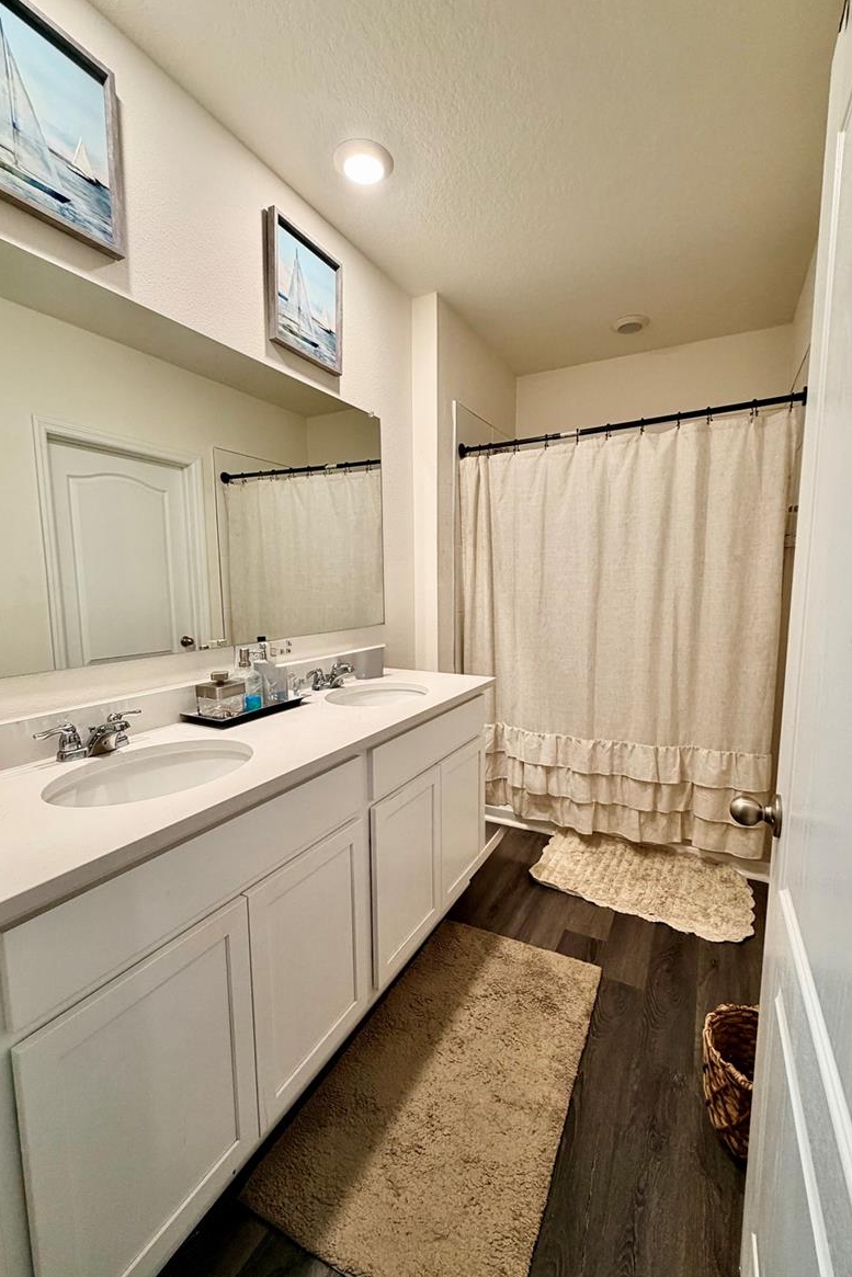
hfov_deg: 77.3
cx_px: 435
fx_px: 532
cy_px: 643
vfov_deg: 100.4
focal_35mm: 15
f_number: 2.2
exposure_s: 1/60
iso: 160
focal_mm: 2.22
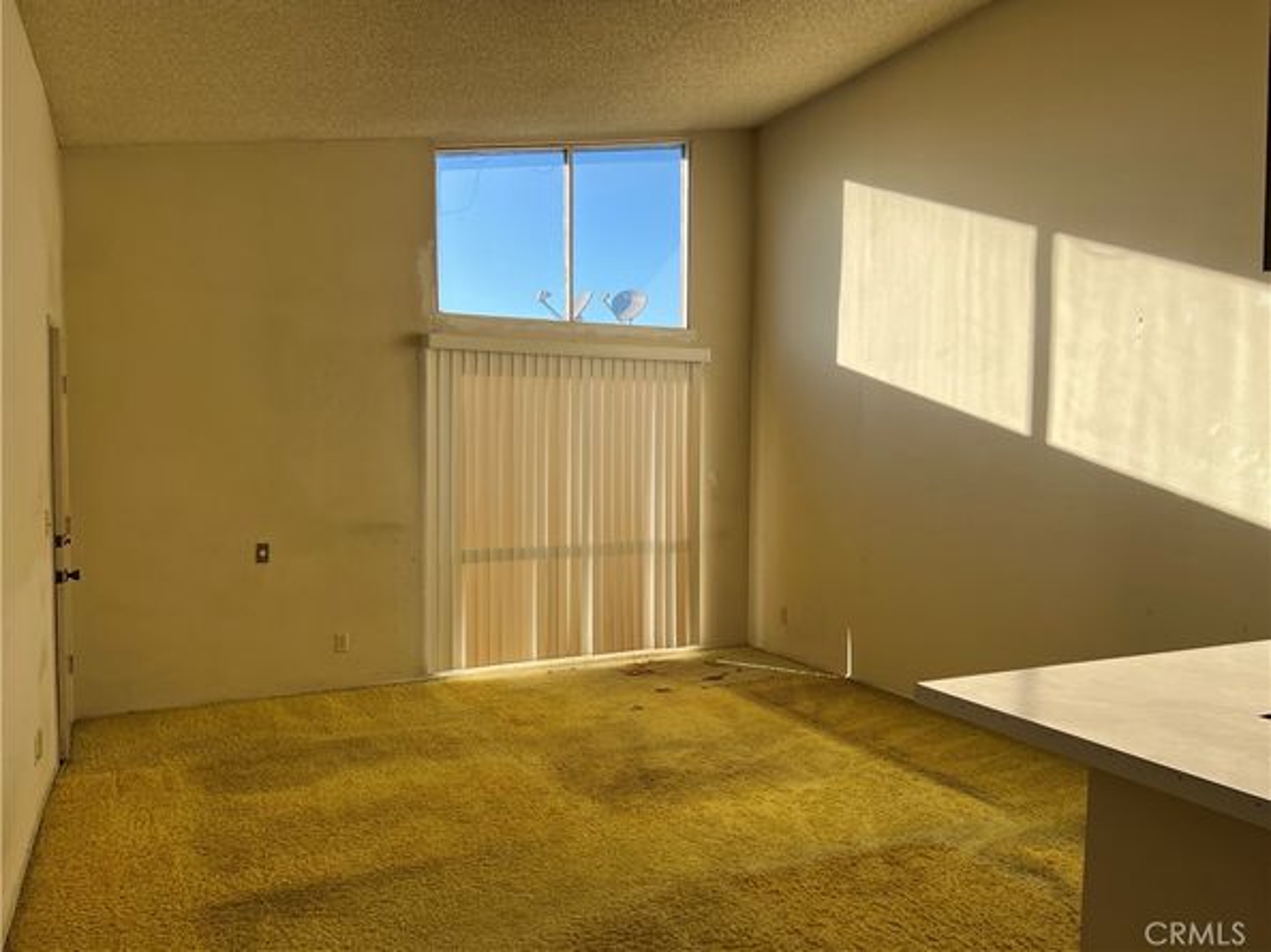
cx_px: 636
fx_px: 954
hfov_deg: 67.3
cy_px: 476
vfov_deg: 53.0
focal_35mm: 26
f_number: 1.5
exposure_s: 1/1089
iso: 50
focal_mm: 5.7
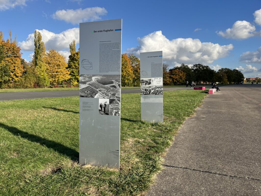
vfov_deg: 53.1
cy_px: 98
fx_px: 196
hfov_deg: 67.3
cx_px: 130
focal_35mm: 26
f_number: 1.6
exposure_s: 1/2632
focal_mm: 5.1
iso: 50
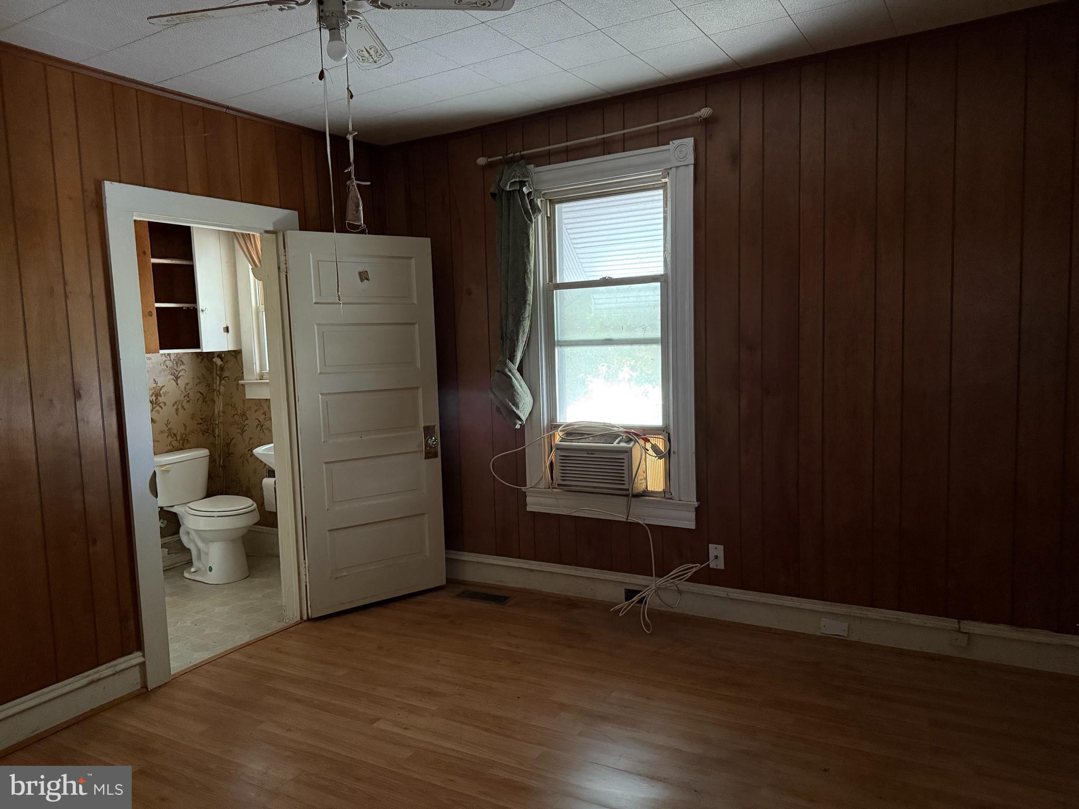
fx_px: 748
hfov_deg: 71.6
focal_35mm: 24
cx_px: 540
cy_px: 404
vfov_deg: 56.8
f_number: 1.78
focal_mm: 6.76
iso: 1000
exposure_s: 1/37
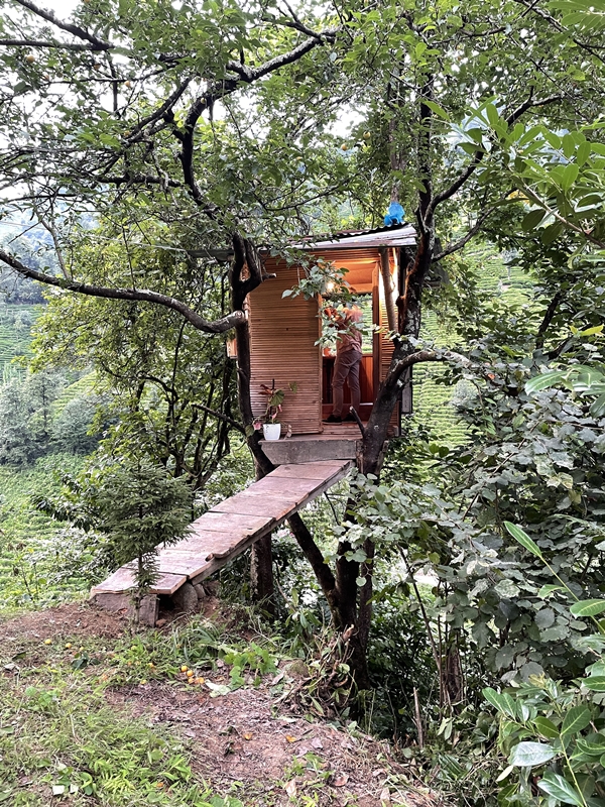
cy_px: 404
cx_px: 302
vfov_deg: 67.3
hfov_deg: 53.1
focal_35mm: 26
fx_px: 606
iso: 200
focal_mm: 4.2
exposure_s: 1/50
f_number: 1.6
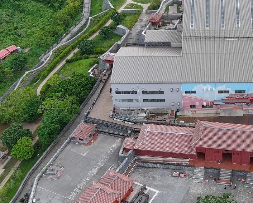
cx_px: 222
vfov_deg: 24.2
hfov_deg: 29.0
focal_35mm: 63
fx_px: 472
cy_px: 75
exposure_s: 1/240
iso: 100
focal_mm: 10.57
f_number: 2.8
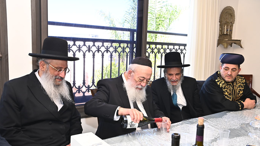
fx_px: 248
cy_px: 81
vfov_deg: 32.8
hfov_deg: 55.3
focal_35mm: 36
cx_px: 129
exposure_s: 1/100
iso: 800
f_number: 6.3
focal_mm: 34
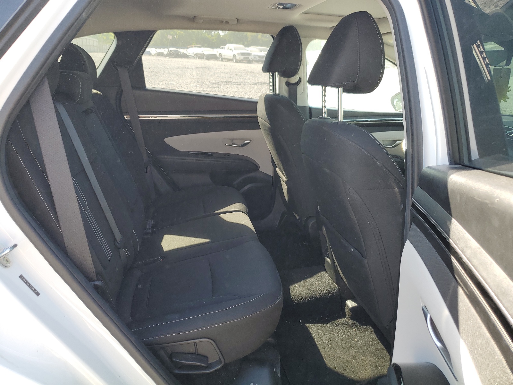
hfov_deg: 67.3
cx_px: 256
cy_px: 192
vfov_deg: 53.1
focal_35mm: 26
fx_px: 385
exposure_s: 1/256
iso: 50
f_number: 1.5
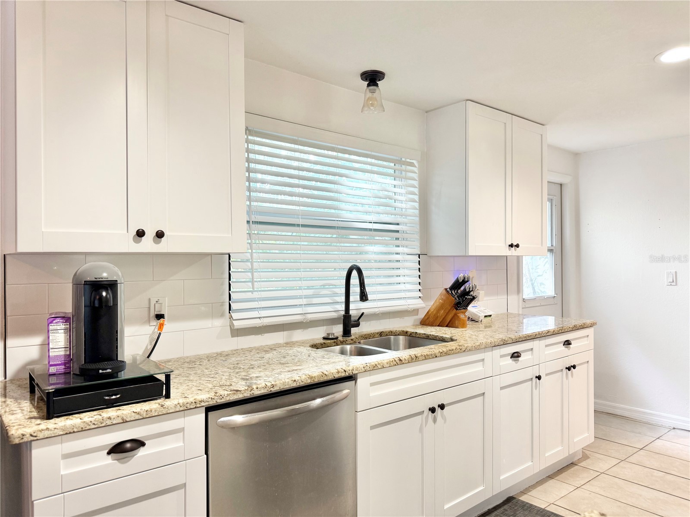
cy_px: 258
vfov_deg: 56.8
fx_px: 478
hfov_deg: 71.6
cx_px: 345
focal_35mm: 24
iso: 125
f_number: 1.78
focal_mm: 6.76
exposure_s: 1/60
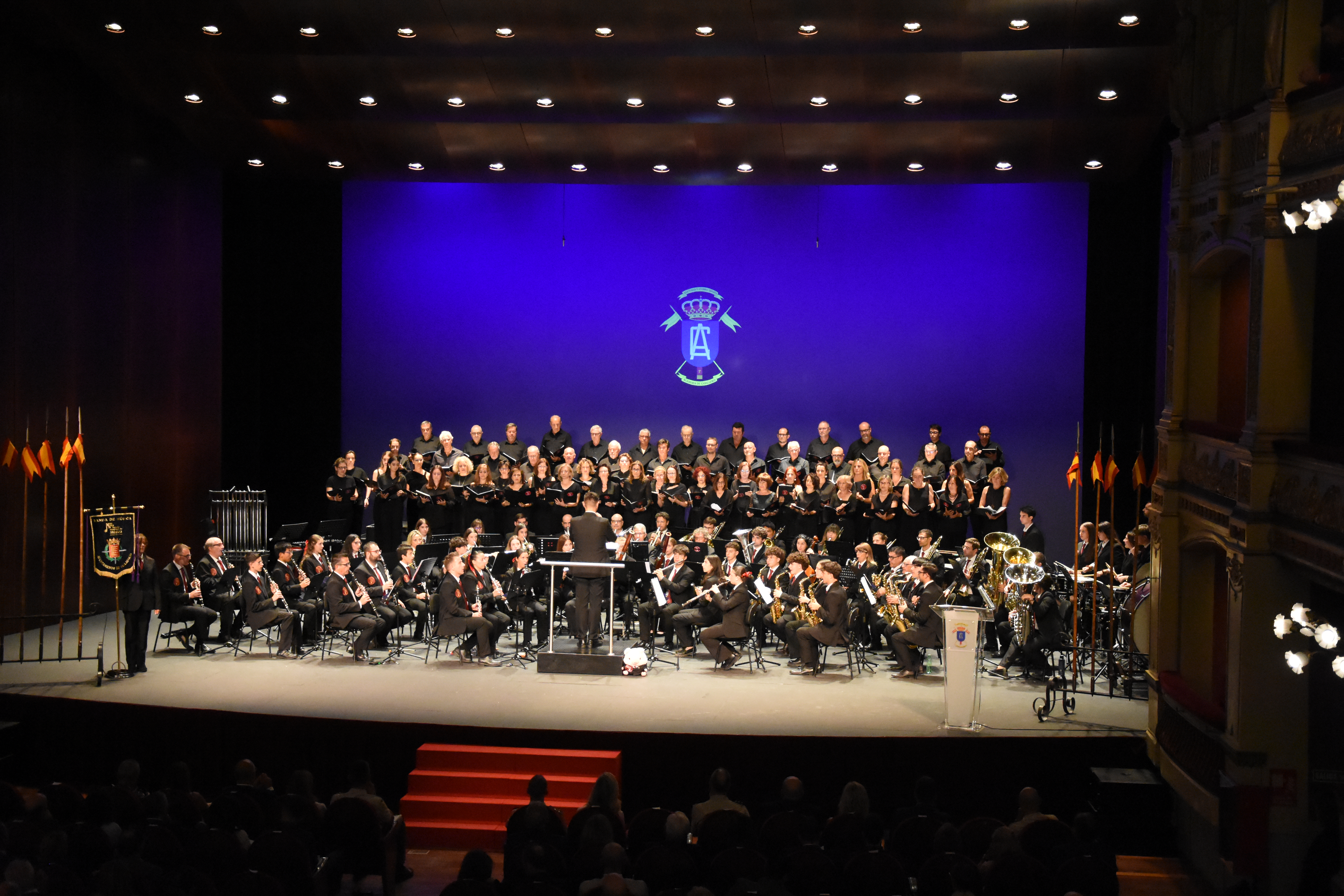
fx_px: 1960
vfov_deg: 25.8
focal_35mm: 52
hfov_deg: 37.9
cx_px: 672
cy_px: 448
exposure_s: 1/200
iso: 6400
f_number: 4.5
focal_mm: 35
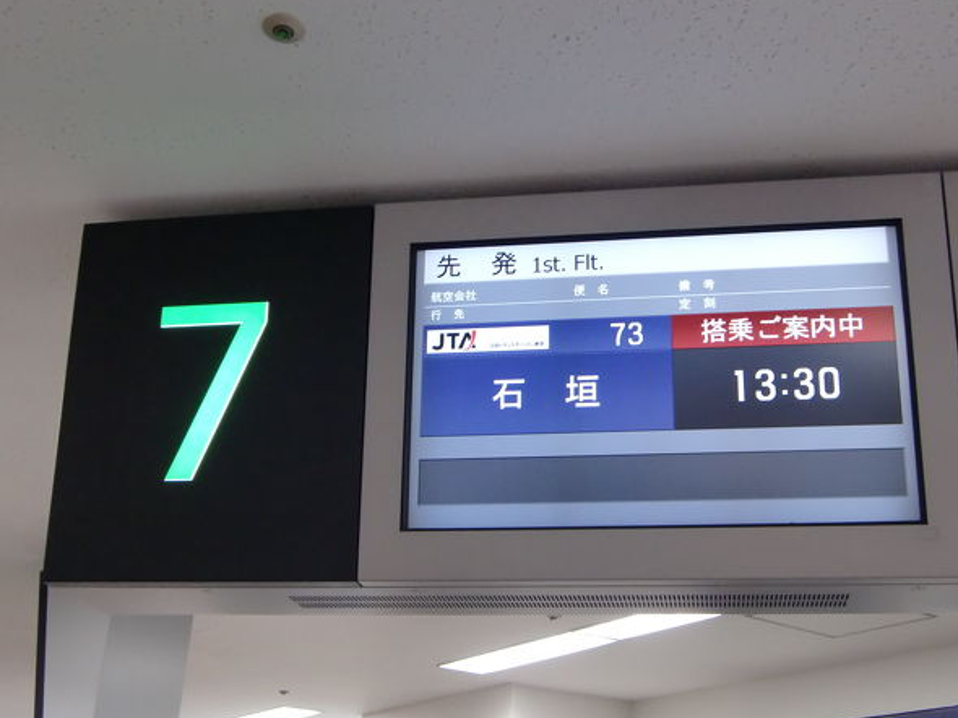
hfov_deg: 43.9
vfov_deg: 33.6
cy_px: 350
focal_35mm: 43
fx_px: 1190
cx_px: 502
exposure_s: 1/40
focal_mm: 6.9
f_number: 3
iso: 400
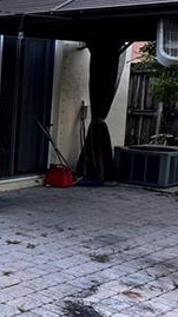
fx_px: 571
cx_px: -218
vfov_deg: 31.0
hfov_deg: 13.8
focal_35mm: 68
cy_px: 152
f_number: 2.2
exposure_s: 1/208
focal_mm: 2.22
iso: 40
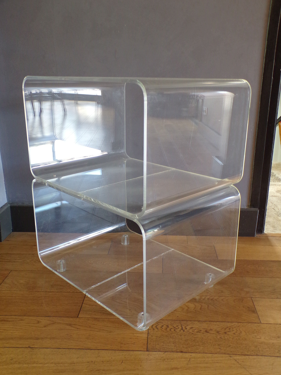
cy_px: 188
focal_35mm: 32
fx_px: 346
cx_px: 140
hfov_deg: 44.2
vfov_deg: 56.8
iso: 212
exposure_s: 1/17
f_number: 3.2
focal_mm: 5.8
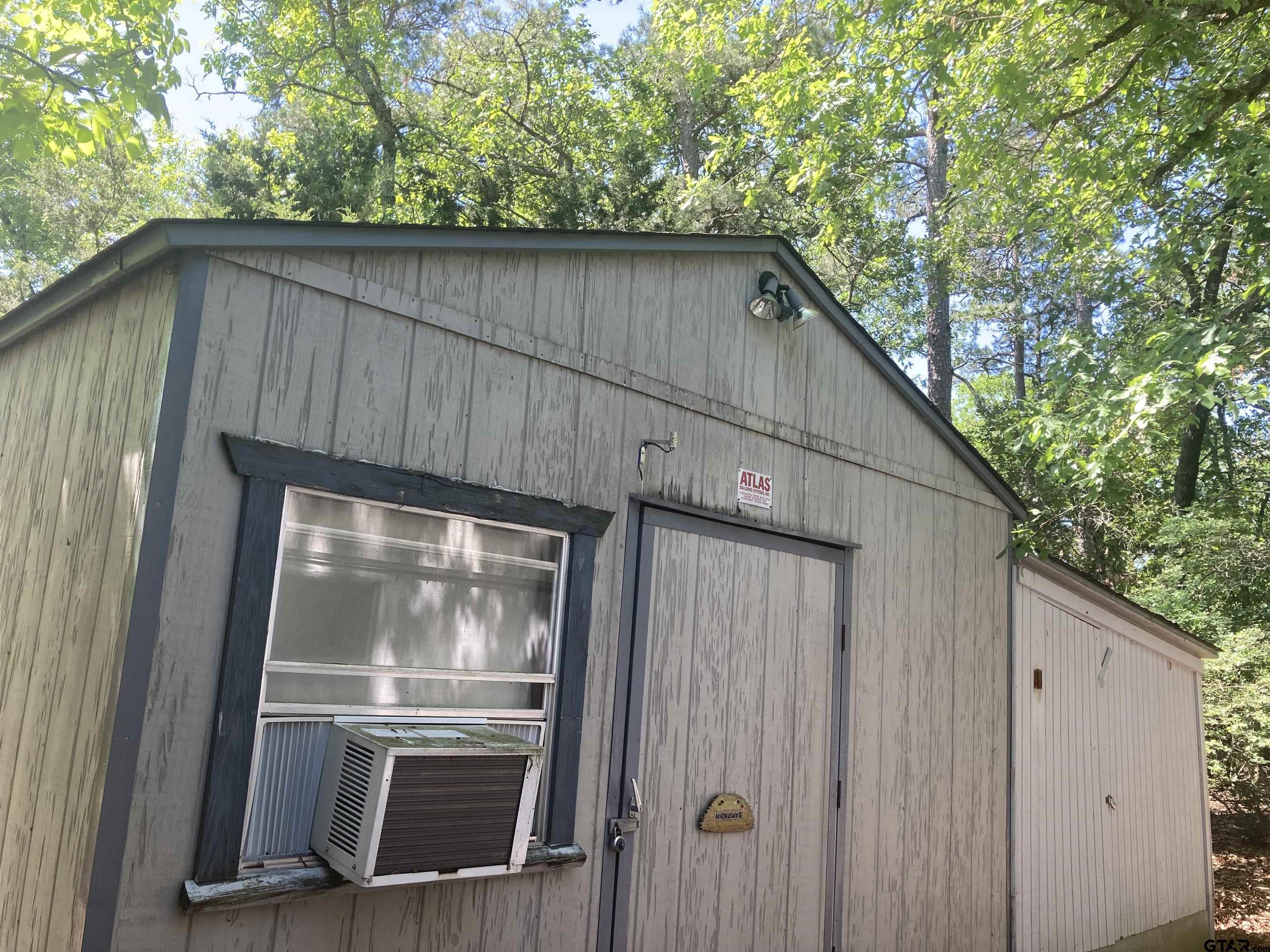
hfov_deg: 63.4
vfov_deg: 49.7
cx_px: 635
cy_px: 476
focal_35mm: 28
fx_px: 1027
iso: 20
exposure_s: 1/152
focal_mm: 3.99
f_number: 1.8
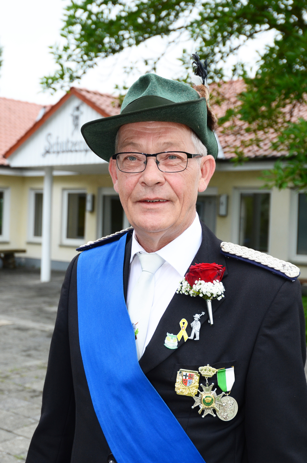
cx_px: 154
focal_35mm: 52
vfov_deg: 37.9
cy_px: 232
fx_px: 675
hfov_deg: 25.6
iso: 320
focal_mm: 35
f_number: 5.6
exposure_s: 1/320
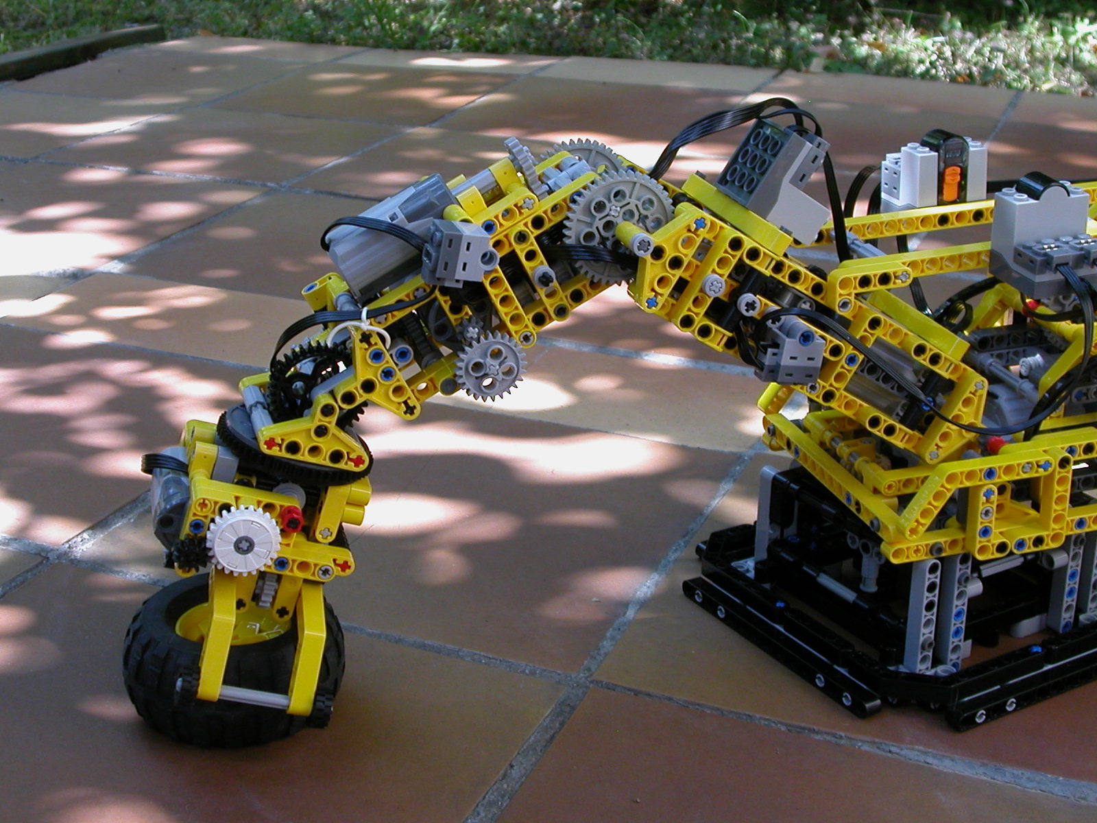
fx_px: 1711
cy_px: 412
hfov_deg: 35.5
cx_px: 548
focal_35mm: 54
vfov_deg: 27.0
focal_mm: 8.2
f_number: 3.2
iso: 100
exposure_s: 1/156
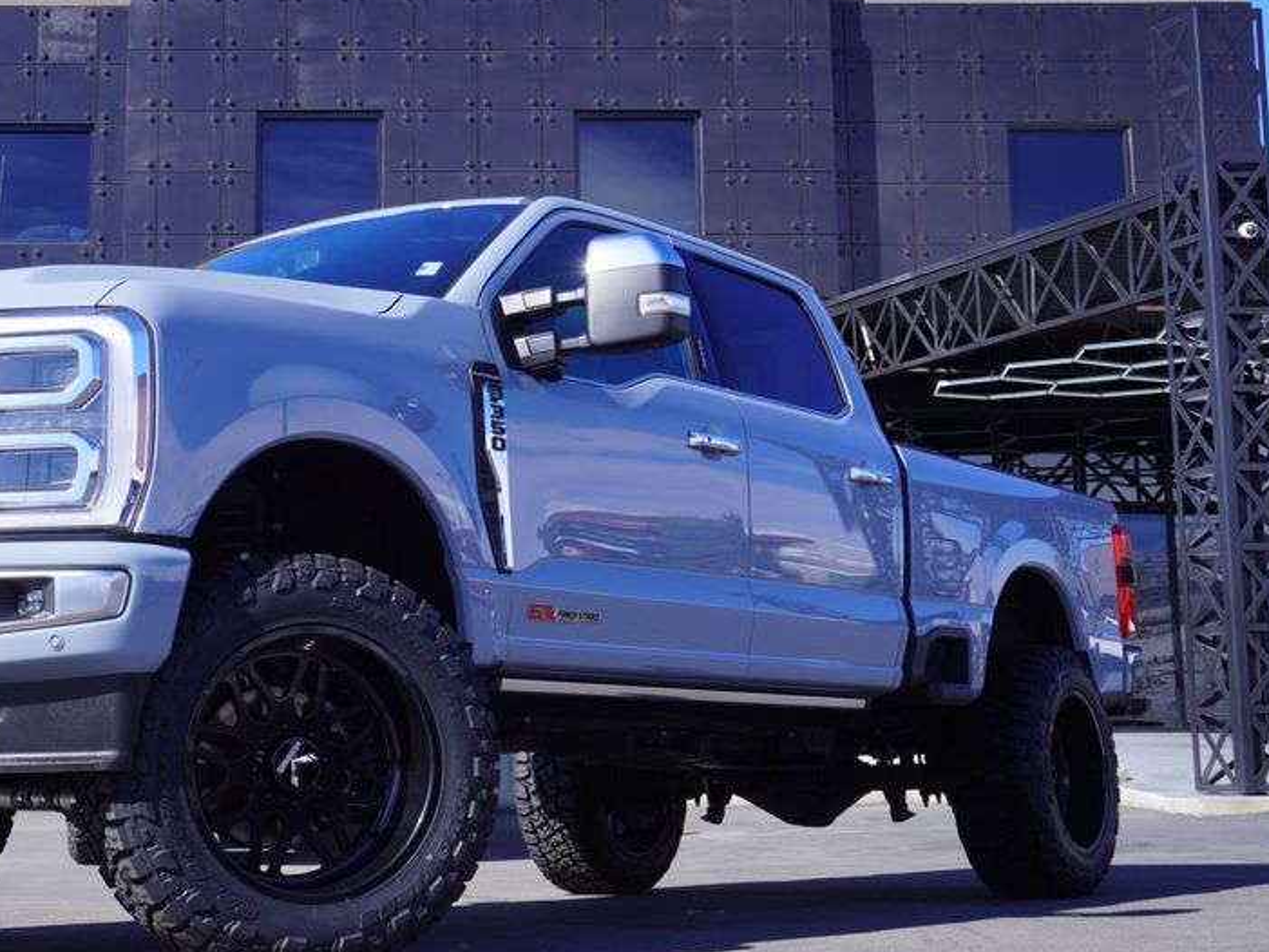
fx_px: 2163
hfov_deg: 32.2
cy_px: 387
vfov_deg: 24.8
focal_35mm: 59
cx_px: 362
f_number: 9
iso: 100
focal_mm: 28
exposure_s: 1/125
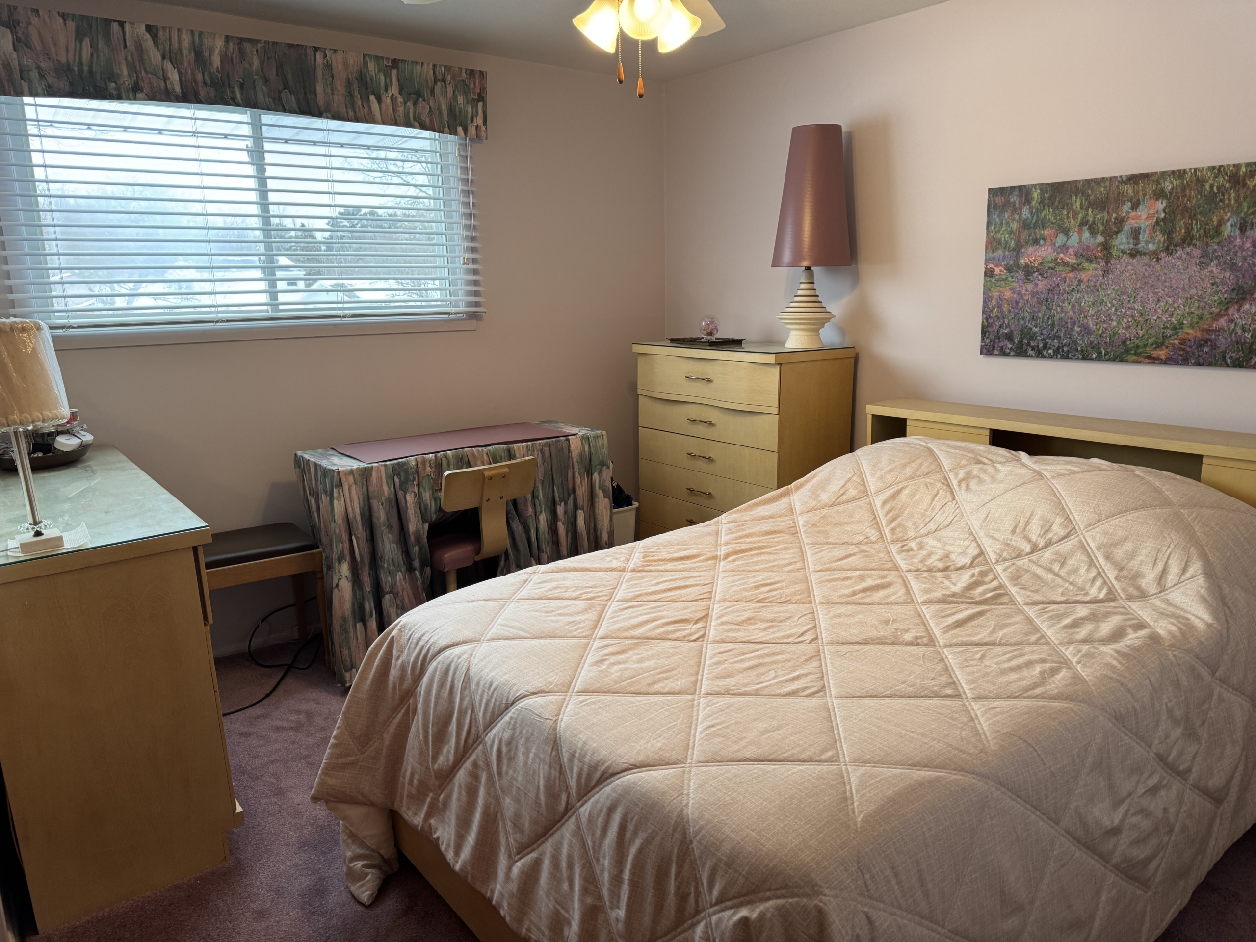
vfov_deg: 56.8
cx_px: 628
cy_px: 471
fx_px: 871
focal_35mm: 24
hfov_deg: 71.6
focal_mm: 6.76
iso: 200
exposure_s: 1/120
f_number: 1.78
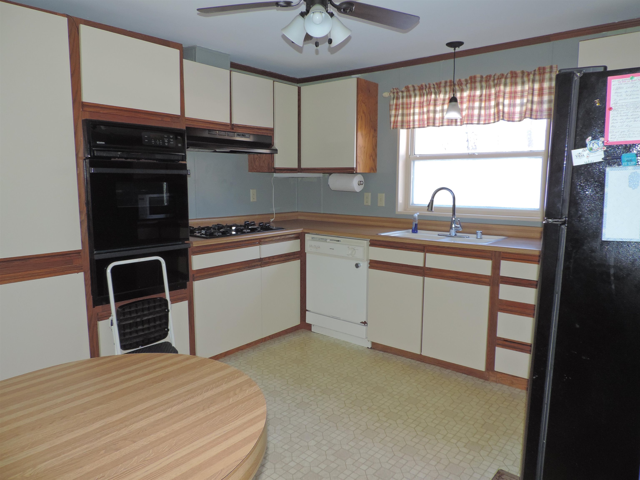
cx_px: 320
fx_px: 444
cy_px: 240
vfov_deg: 56.8
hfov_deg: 71.6
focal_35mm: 24
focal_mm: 4.3
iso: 200
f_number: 3
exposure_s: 1/30
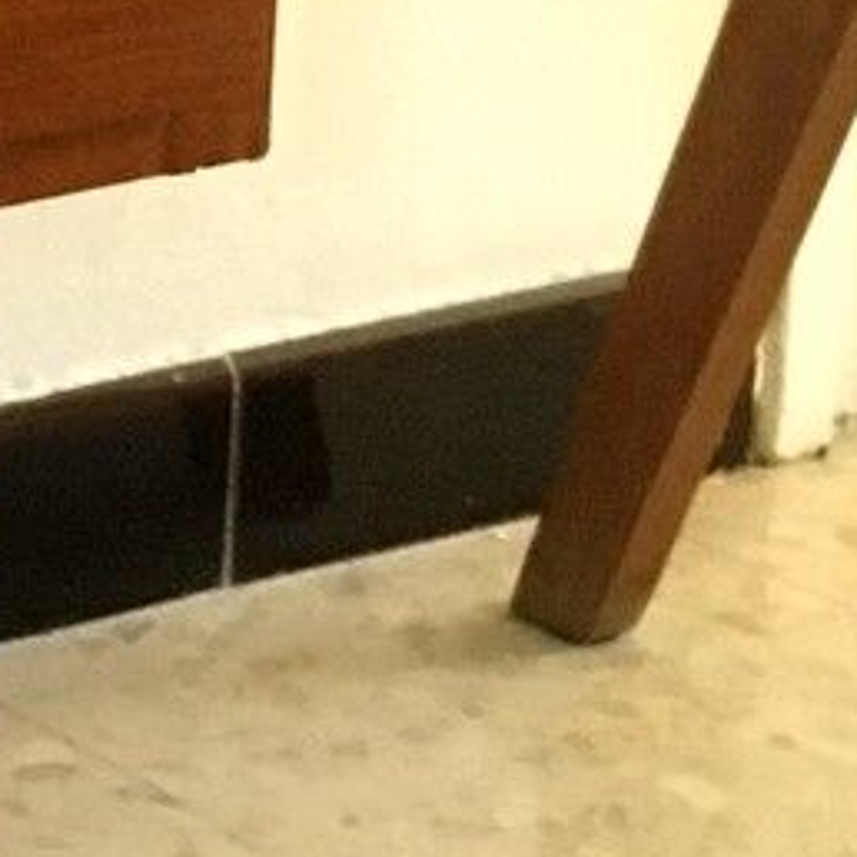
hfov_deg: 8.1
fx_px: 5574
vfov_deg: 8.7
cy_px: -256
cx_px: -1166
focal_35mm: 199
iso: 200
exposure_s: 1/25
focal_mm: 4.15
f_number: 2.2
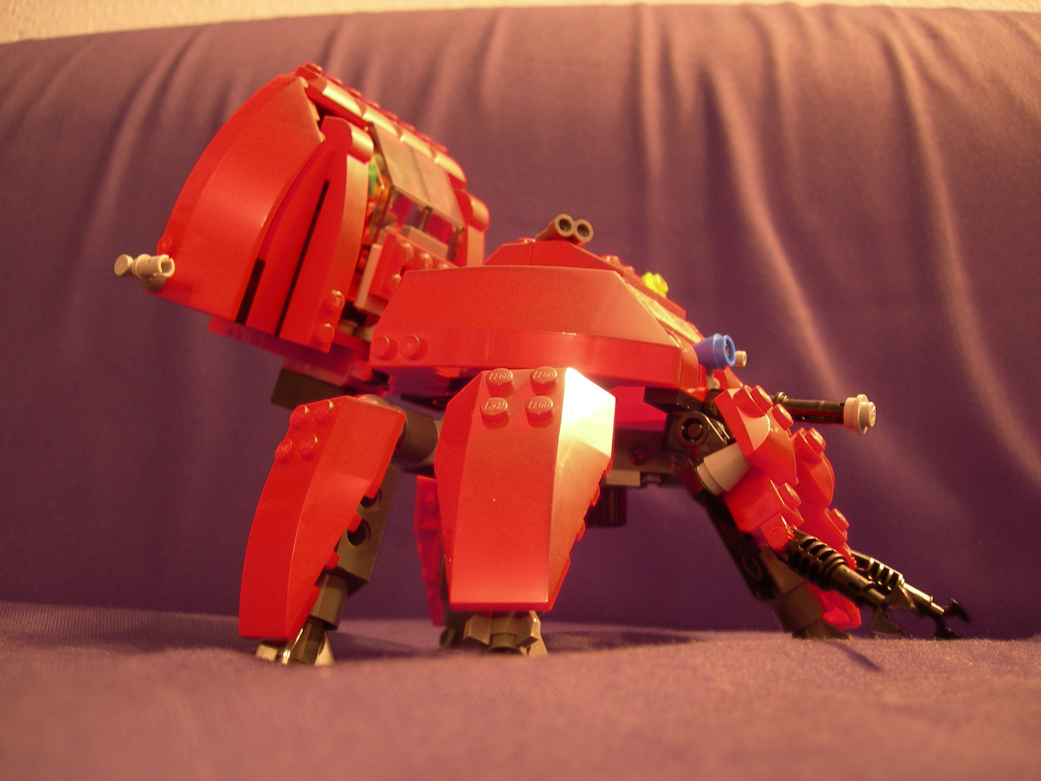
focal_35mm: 38
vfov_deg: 37.7
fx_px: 1143
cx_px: 520
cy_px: 390
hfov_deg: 49.0
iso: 127
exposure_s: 1/3.4
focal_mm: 7.8
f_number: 2.8
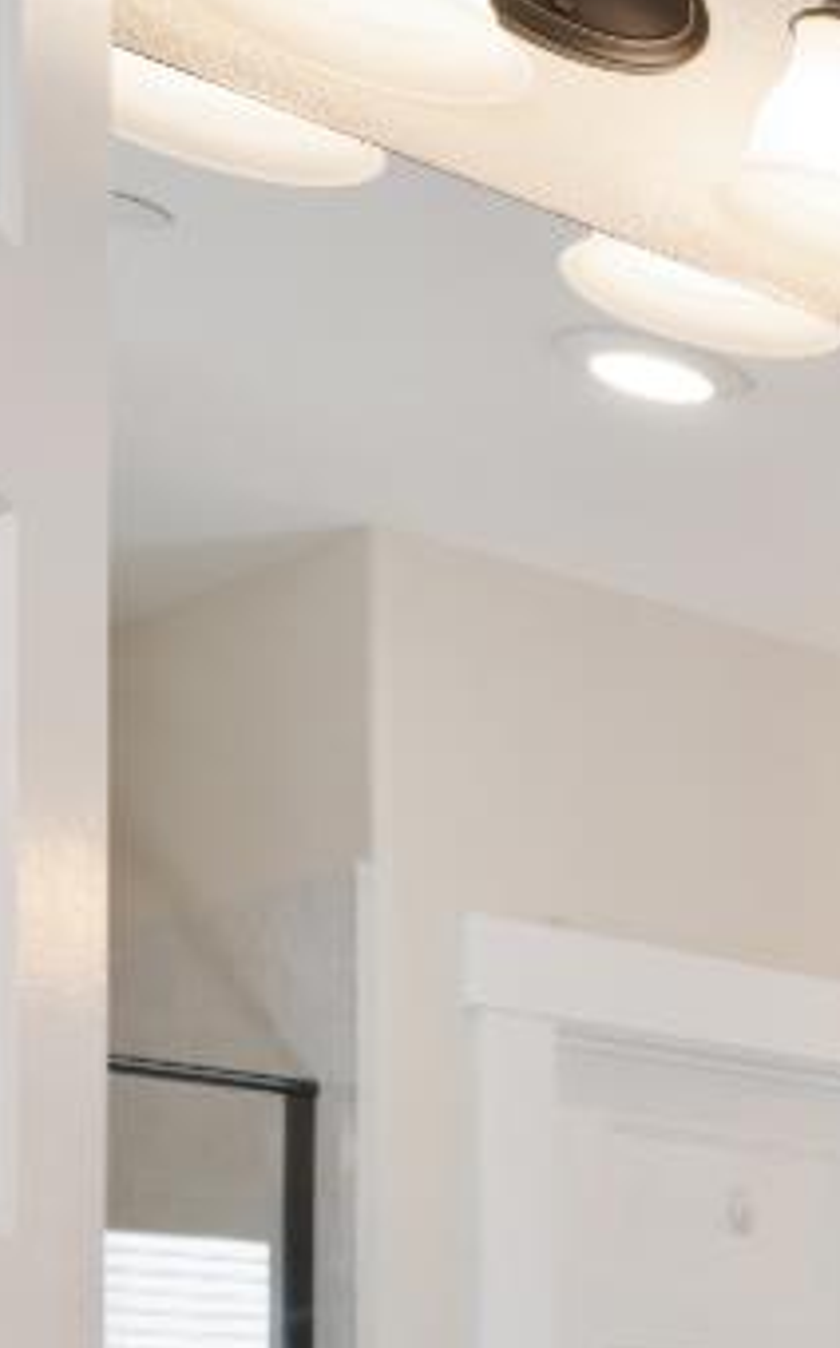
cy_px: 1558
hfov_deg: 10.2
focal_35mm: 72
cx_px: 2762
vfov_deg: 26.0
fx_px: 2642
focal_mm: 16
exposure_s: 1/100
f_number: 6.3
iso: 500
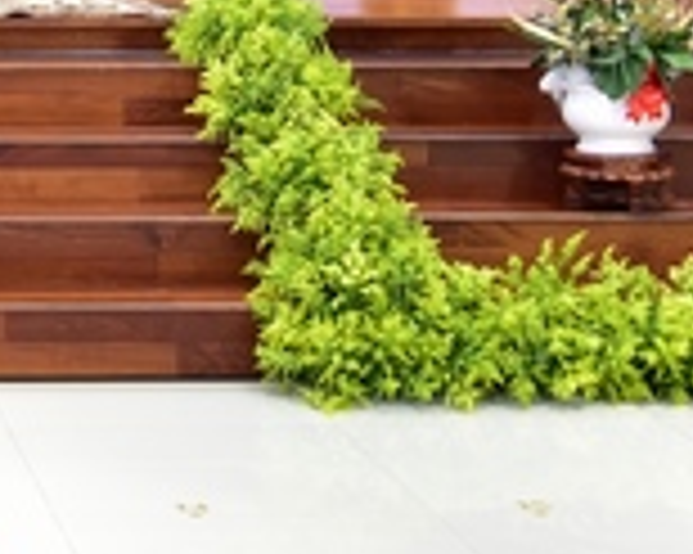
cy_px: -162
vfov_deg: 11.8
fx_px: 2603
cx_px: -292
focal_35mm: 127
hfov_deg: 14.3
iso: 1250
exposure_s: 1/60
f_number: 4
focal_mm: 32
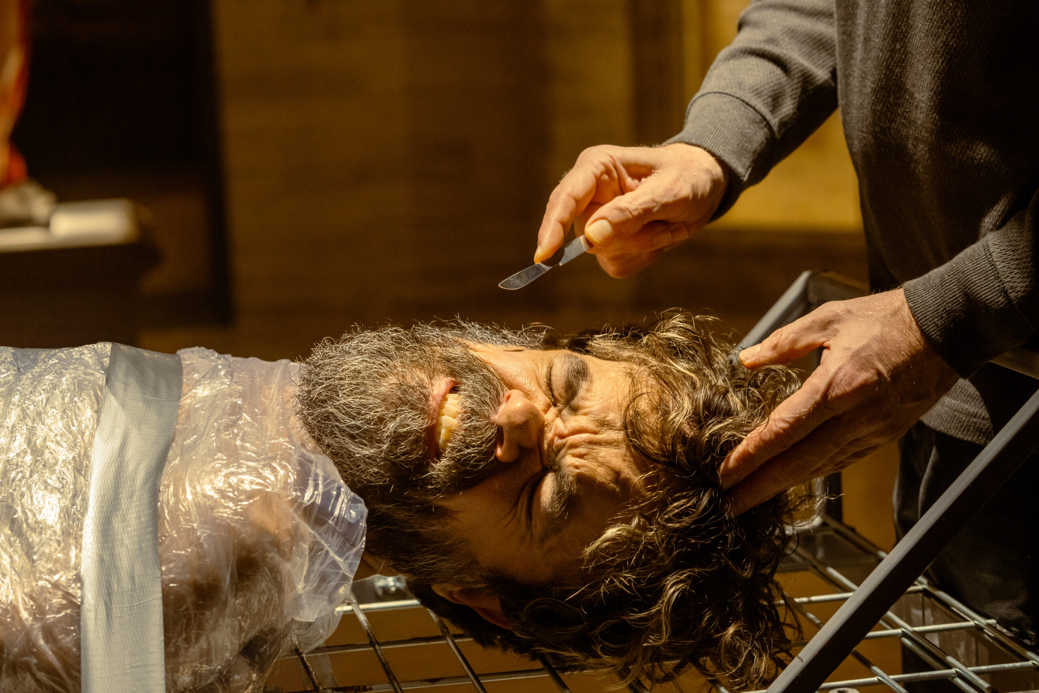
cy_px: 346
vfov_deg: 16.1
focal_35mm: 85
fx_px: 2453
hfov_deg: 23.9
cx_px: 520
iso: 1250
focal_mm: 85
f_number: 5
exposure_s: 1/320
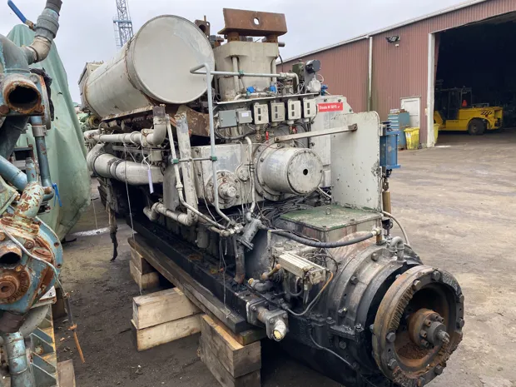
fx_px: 388
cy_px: 194
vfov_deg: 53.1
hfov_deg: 67.3
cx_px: 258
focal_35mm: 26
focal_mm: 4.25
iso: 80
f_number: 1.8
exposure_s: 1/121
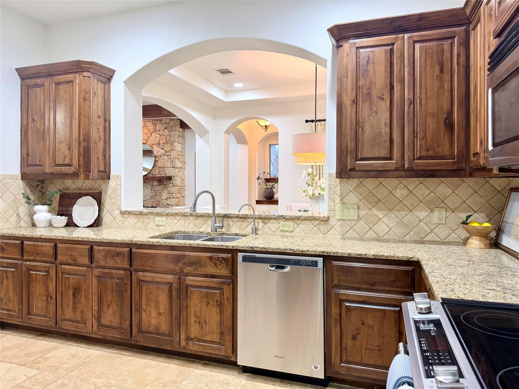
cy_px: 194
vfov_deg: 56.8
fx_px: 360
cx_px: 260
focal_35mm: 24
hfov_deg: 71.6
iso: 125
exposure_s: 1/60
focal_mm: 6.76
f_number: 1.78
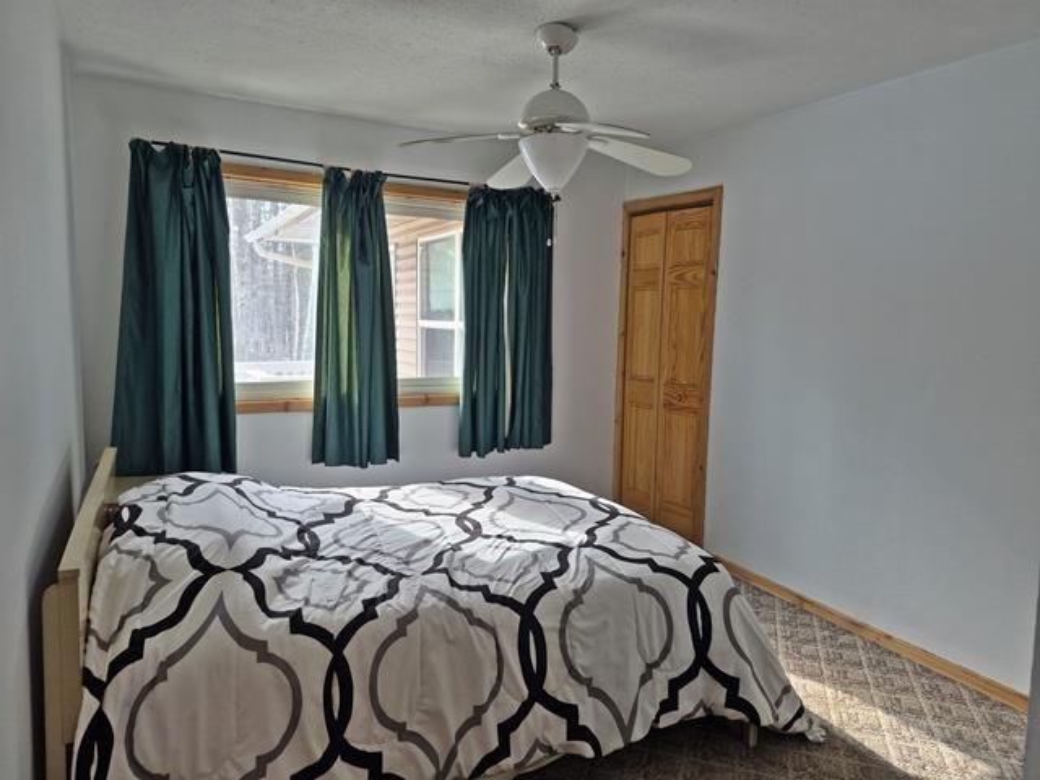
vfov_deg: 58.9
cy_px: 390
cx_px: 520
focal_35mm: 23
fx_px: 691
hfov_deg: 73.9
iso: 125
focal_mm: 5.4
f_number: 1.8
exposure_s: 1/180
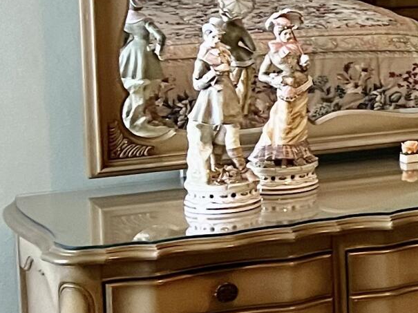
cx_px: 976
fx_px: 1557
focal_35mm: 129
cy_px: 39
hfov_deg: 12.4
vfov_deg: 11.4
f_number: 1.5
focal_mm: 5.7
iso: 400
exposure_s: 1/60
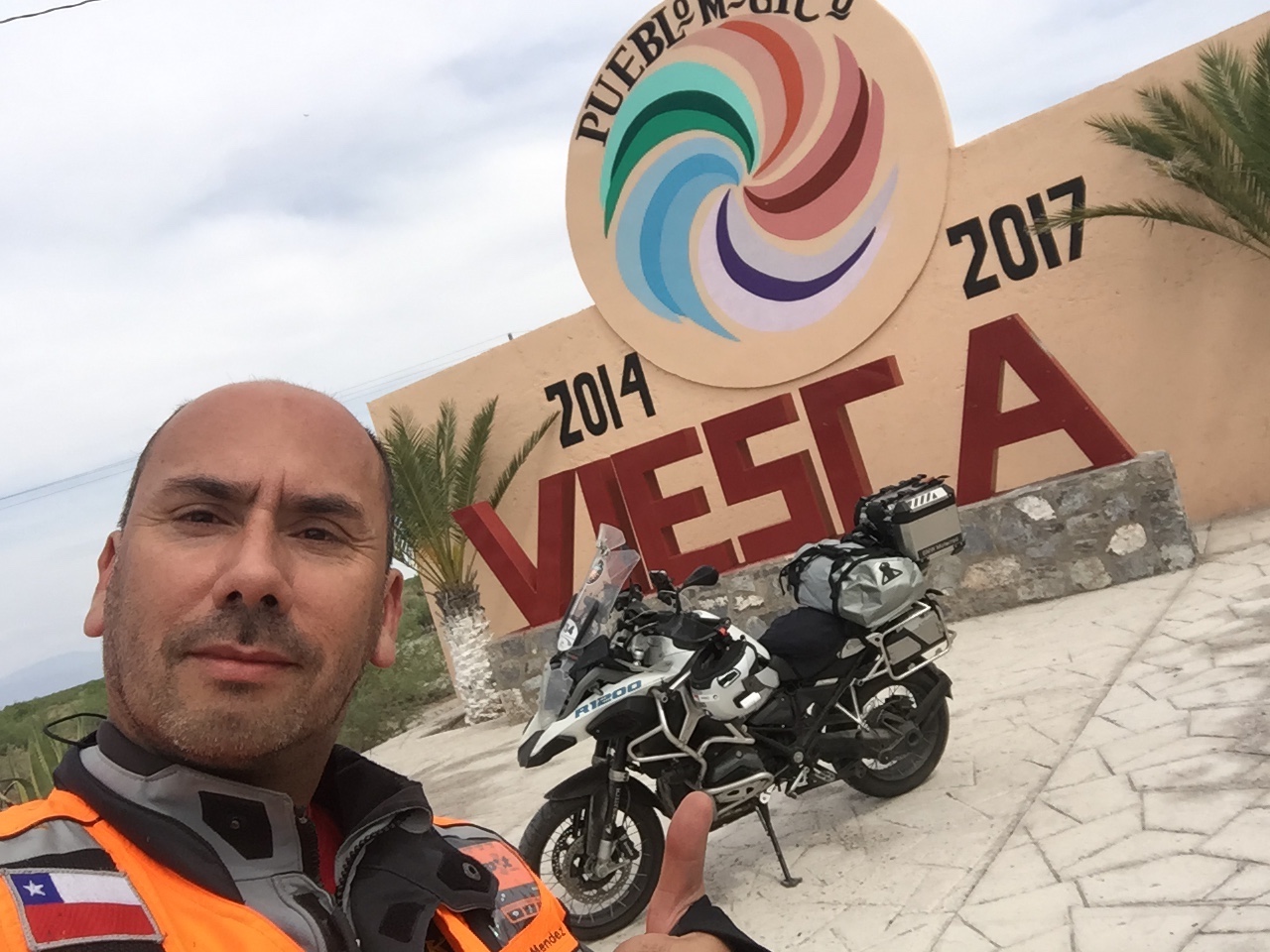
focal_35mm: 31
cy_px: 476
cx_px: 635
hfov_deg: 58.4
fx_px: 1137
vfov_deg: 45.4
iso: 32
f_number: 2.2
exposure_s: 1/1976
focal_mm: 2.65
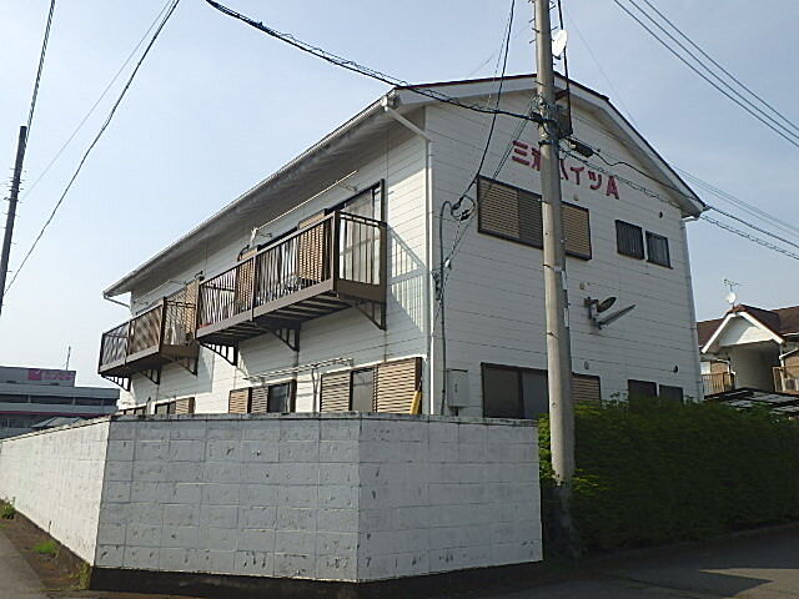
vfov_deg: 48.2
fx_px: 669
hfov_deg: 61.7
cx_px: 400
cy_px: 300
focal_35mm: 29
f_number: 4.6
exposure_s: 1/800
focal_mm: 5.2
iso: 125
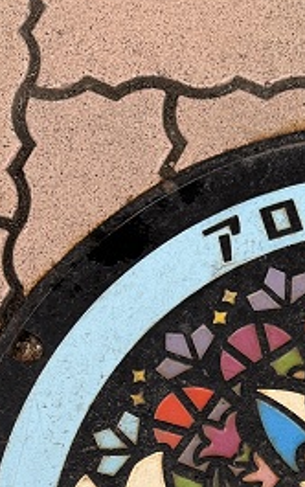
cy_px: 573
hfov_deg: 17.1
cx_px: 395
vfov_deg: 25.8
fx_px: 956
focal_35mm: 72
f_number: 1.78
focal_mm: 6.76
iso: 125
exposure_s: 1/121
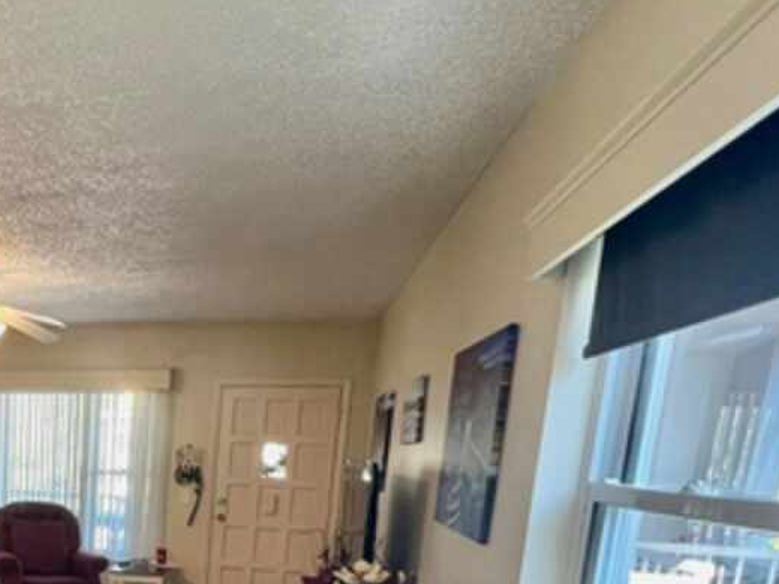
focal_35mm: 32
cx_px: 4
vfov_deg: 39.0
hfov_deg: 47.4
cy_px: 585
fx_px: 720
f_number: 1.8
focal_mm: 1.57
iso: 200
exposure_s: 1/120
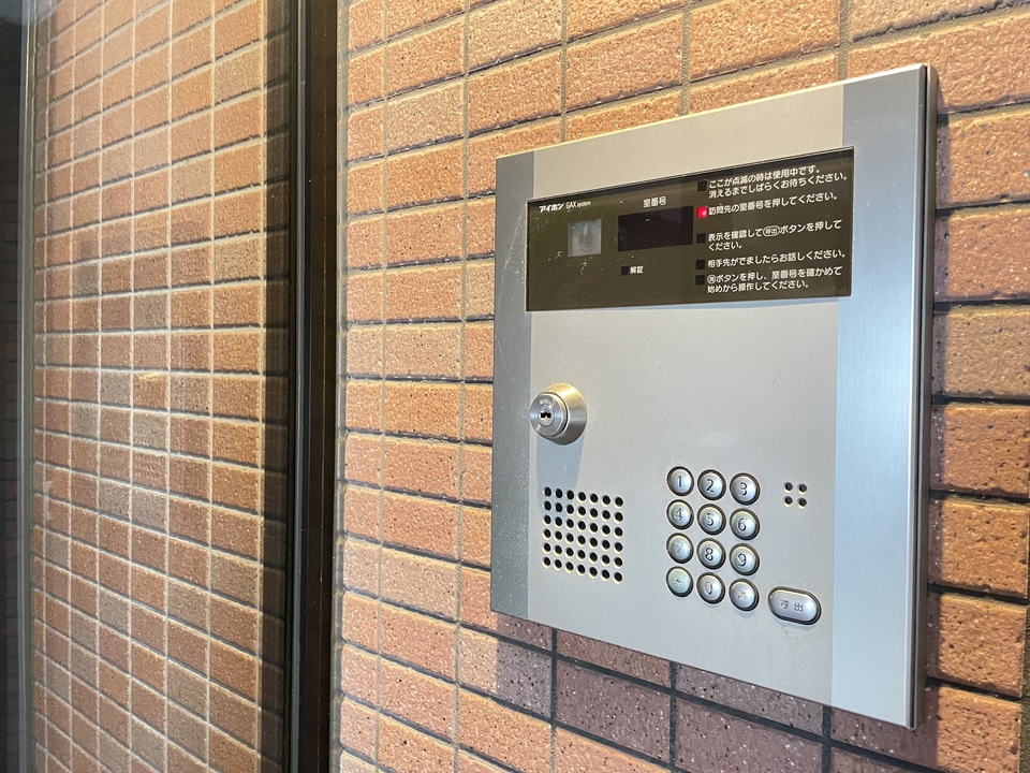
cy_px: 386
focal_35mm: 26
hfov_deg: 67.3
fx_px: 774
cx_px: 515
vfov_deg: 53.1
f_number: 1.6
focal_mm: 4.2
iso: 640
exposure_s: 1/30
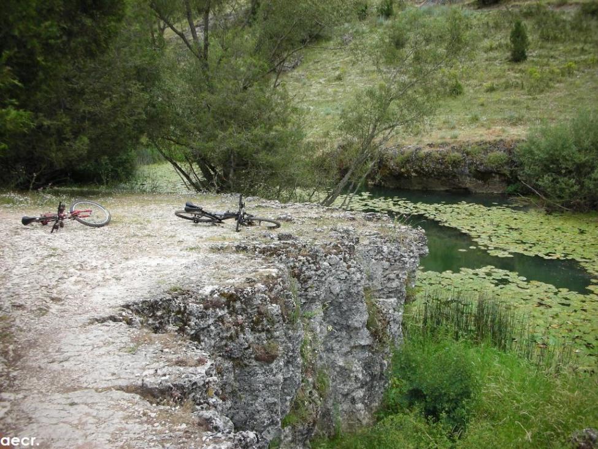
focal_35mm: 35
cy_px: 224
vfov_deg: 40.7
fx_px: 605
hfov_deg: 52.6
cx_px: 299
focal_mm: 5.8
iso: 50
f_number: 3
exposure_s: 1/127
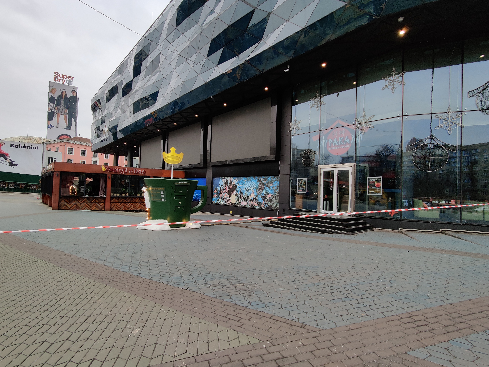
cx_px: 237
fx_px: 198
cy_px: 181
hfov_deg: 102.0
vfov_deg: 85.7
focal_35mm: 14
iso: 100
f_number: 2.2
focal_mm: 2.25
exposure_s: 1/156
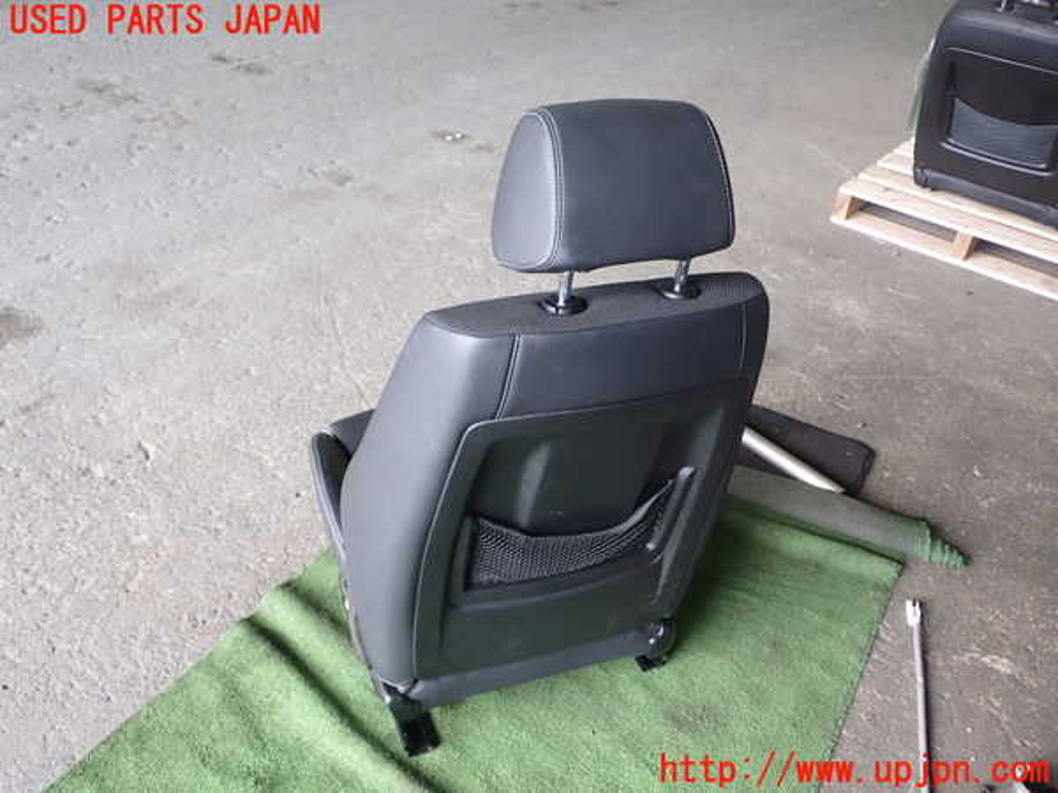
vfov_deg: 44.2
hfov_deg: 56.8
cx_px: 529
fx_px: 978
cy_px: 396
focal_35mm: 32
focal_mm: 5.79
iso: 160
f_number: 2.4
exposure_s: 1/60
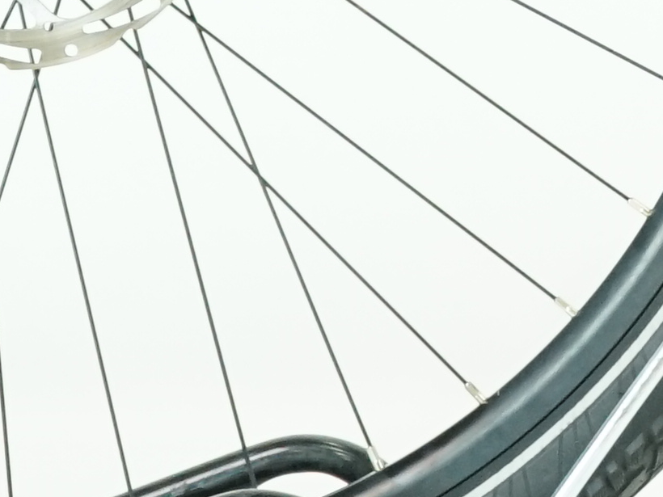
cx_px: 1531
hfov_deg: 5.0
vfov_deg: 3.8
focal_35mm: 387
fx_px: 7412
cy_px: -749
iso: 2500
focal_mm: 55
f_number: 5
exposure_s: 1/200
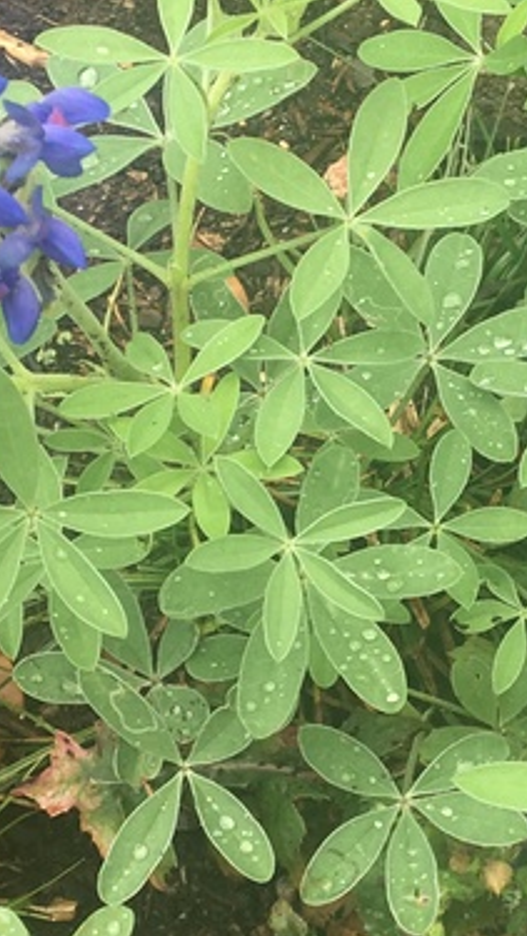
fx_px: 2509
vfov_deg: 21.0
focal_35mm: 101
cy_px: 656
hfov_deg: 12.0
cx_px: 412
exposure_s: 1/218
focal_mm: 4.15
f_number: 2.2
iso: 25
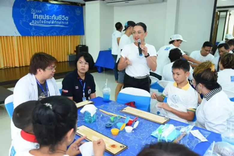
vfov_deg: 41.1
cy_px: 78
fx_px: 208
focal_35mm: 32
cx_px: 117
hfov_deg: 58.7
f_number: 5
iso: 1250
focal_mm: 32
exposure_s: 1/60
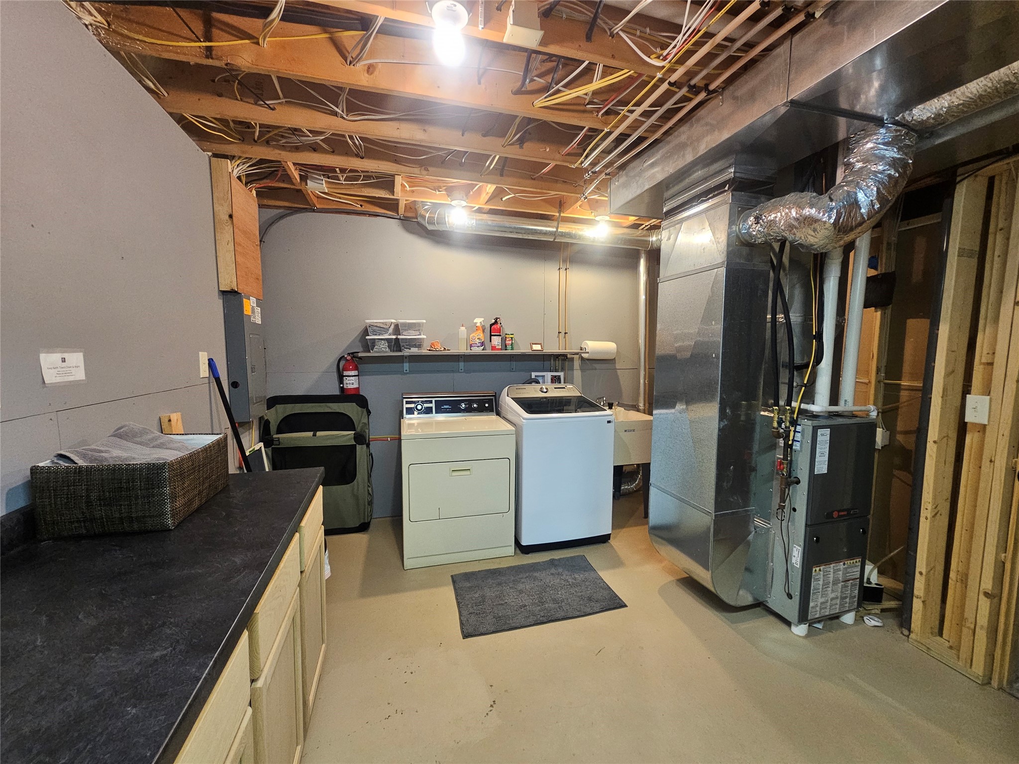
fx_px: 383
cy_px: 382
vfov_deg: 89.9
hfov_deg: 106.2
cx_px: 510
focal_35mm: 13
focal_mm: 2.2
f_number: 2.2
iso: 400
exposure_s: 1/40
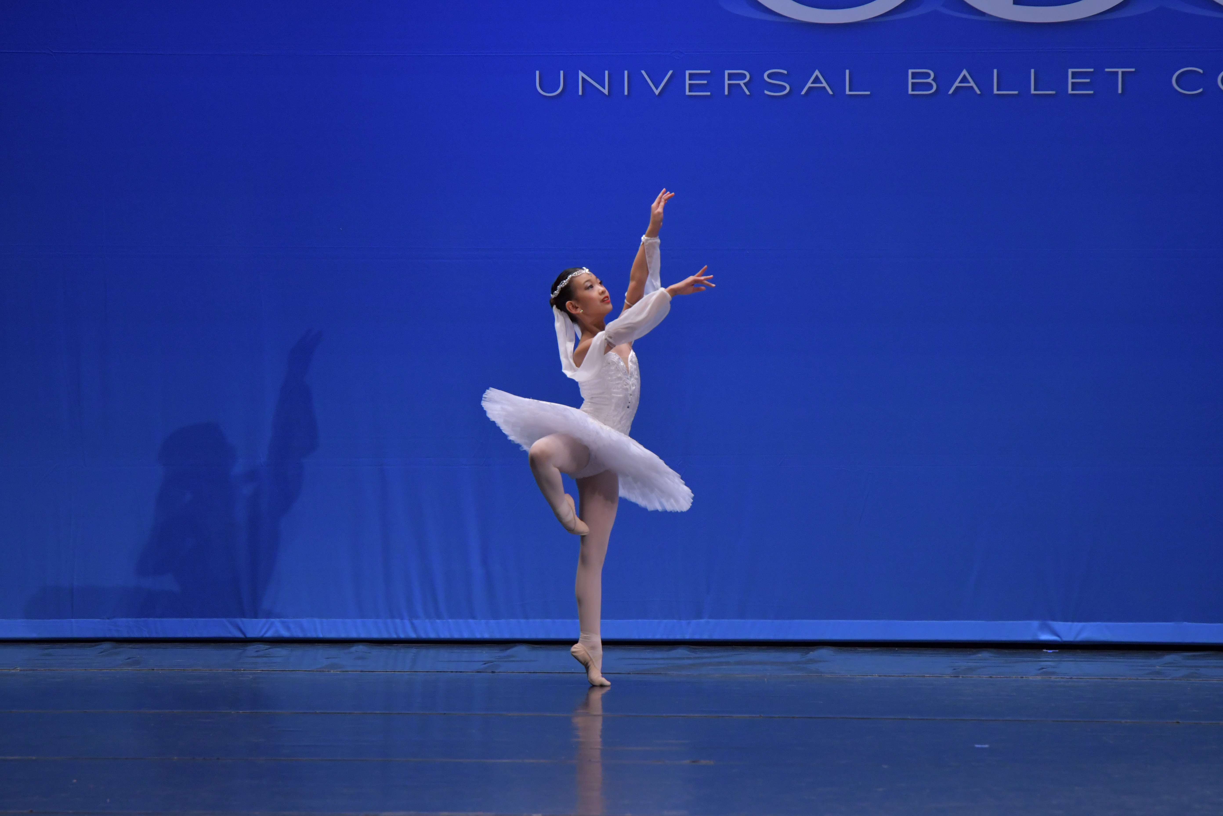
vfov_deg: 4.6
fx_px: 10191
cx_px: 612
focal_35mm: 300
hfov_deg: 6.9
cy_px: 408
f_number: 4
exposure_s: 1/1250
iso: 1250
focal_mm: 200
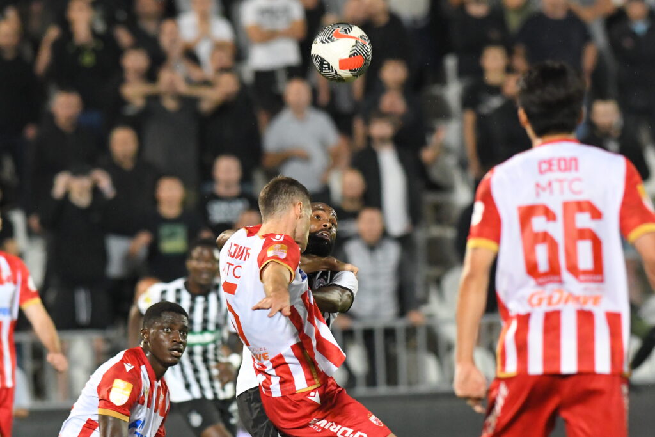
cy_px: 218
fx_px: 5459
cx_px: 328
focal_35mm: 300
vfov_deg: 4.6
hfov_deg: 6.9
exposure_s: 1/1600
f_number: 4
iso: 6400
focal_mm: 300
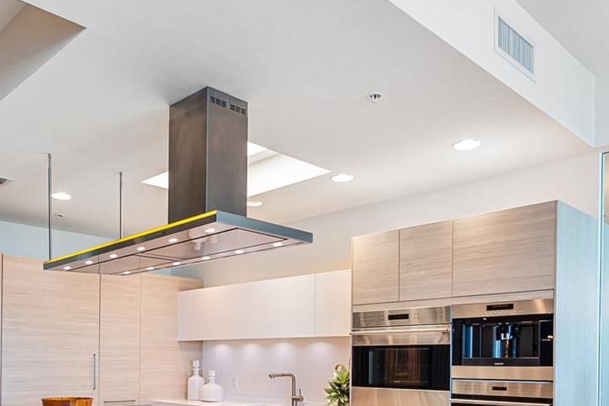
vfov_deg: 35.5
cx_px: 242
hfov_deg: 54.0
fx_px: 592
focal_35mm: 35
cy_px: 368
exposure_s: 1/15
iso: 100
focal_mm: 8
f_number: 4
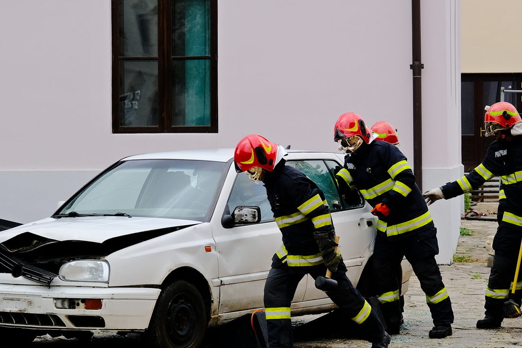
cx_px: 321
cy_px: 190
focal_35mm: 150
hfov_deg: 13.7
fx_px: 2175
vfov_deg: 9.2
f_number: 5.6
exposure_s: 1/600
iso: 320
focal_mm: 52.4
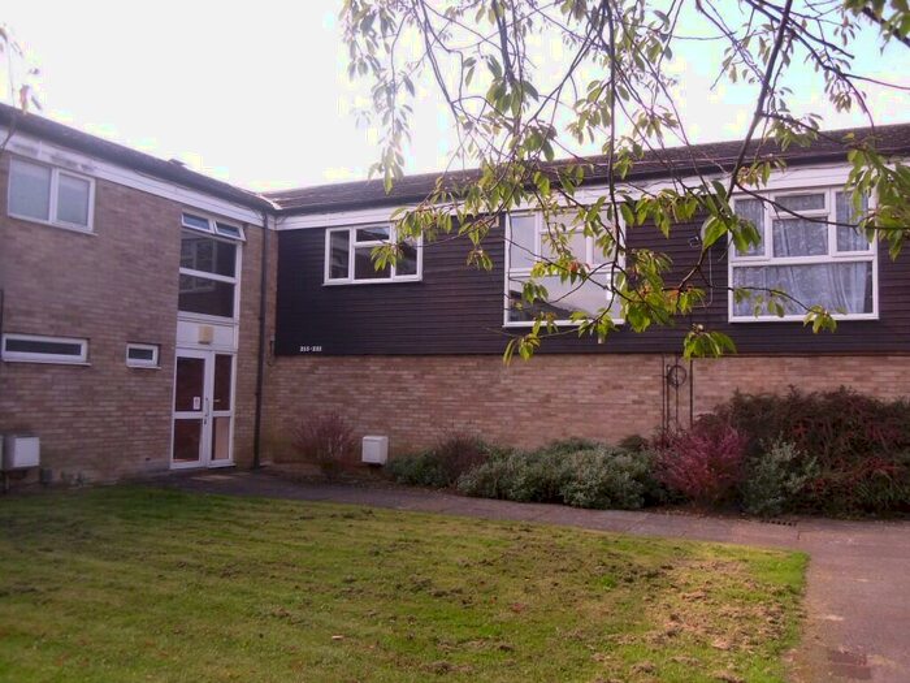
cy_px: 342
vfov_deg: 45.4
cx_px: 455
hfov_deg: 58.4
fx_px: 815
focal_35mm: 31
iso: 80
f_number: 3.3
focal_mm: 5.6
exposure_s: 1/215
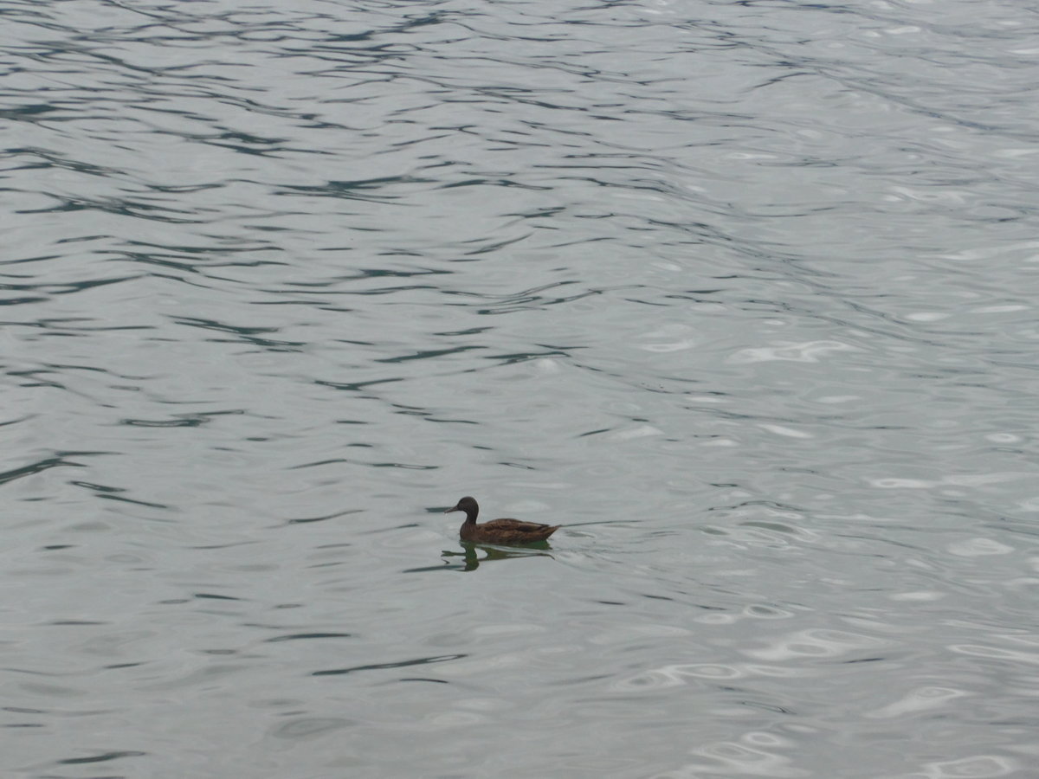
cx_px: 520
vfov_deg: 6.7
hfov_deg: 8.9
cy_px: 390
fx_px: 6663
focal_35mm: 222
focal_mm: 42.8
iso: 320
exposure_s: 1/500
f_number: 5.9
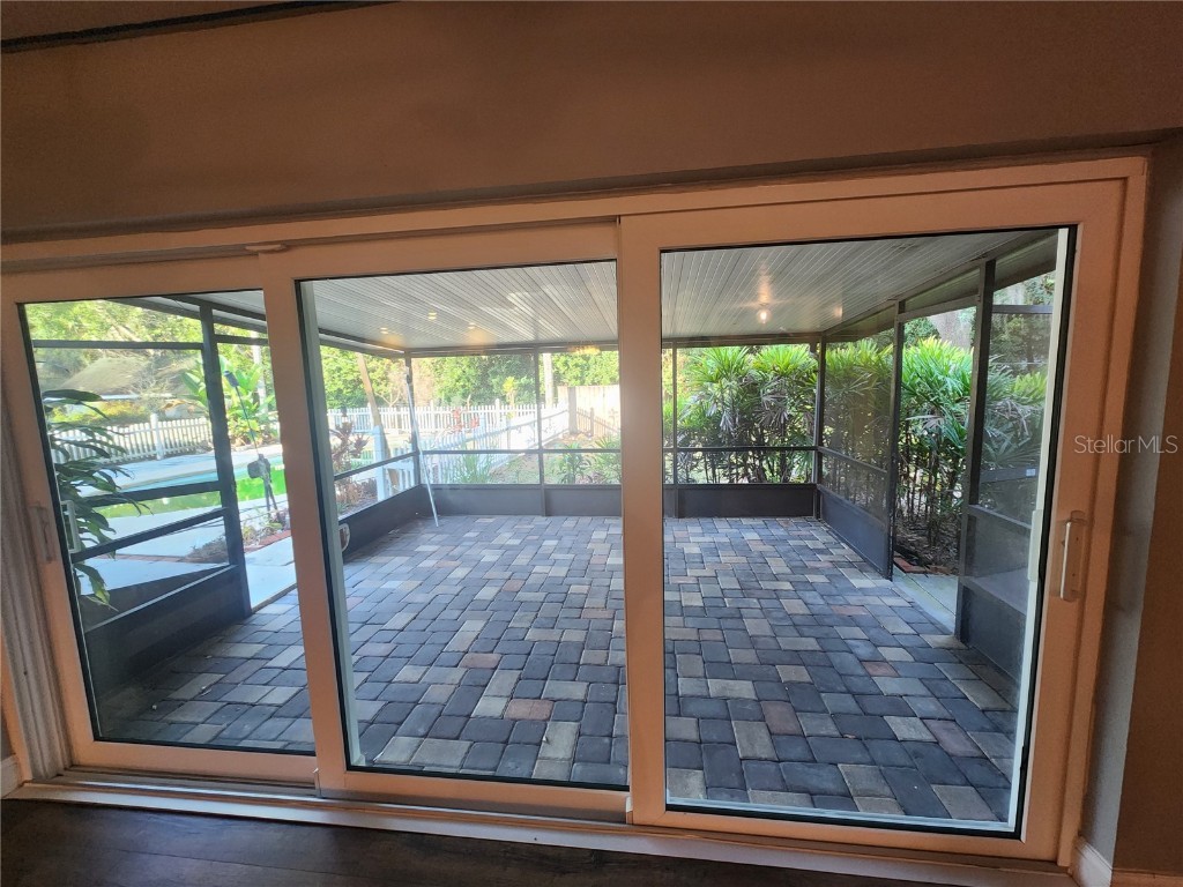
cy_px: 444
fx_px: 444
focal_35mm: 13
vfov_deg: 89.9
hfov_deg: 106.2
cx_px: 592
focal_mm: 2.2
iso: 320
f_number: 2.2
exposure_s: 1/60
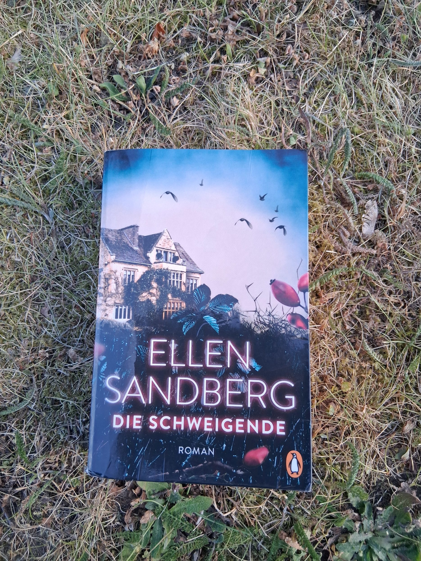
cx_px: 210
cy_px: 280
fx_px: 422
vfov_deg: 67.3
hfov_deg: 53.1
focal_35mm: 26
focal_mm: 3.98
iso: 160
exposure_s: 1/100
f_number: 1.8
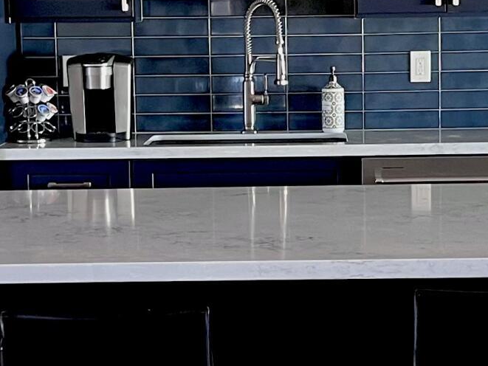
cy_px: 182
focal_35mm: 118
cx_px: 304
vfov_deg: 12.6
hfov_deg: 16.7
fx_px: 1664
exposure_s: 1/71
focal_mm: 5.7
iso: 125
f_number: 1.5
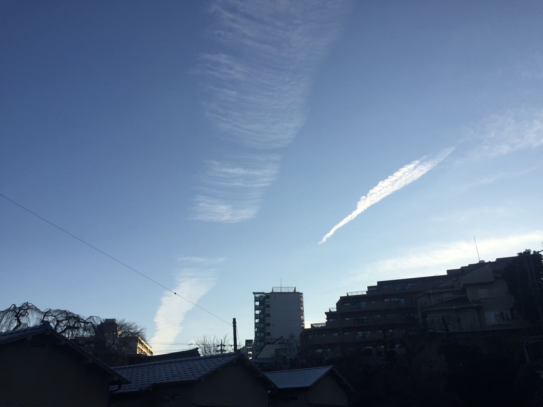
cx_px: 272
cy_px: 204
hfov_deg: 61.7
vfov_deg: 48.2
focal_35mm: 29
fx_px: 455
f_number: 2.2
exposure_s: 1/2639
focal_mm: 4.15
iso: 32
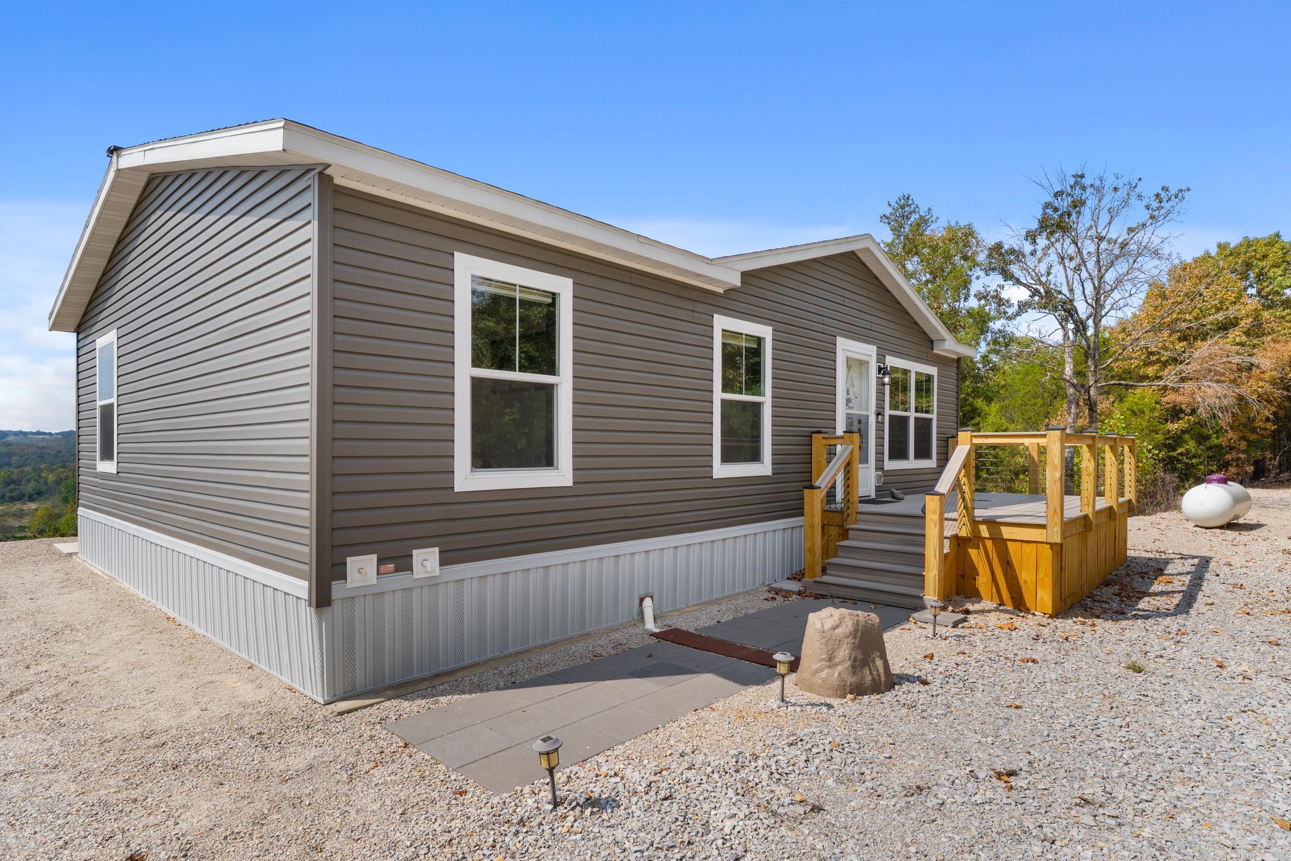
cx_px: 646
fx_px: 683
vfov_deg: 64.4
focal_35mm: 19
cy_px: 430
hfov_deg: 86.8
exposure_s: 1/100
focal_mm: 12.7
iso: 200
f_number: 9
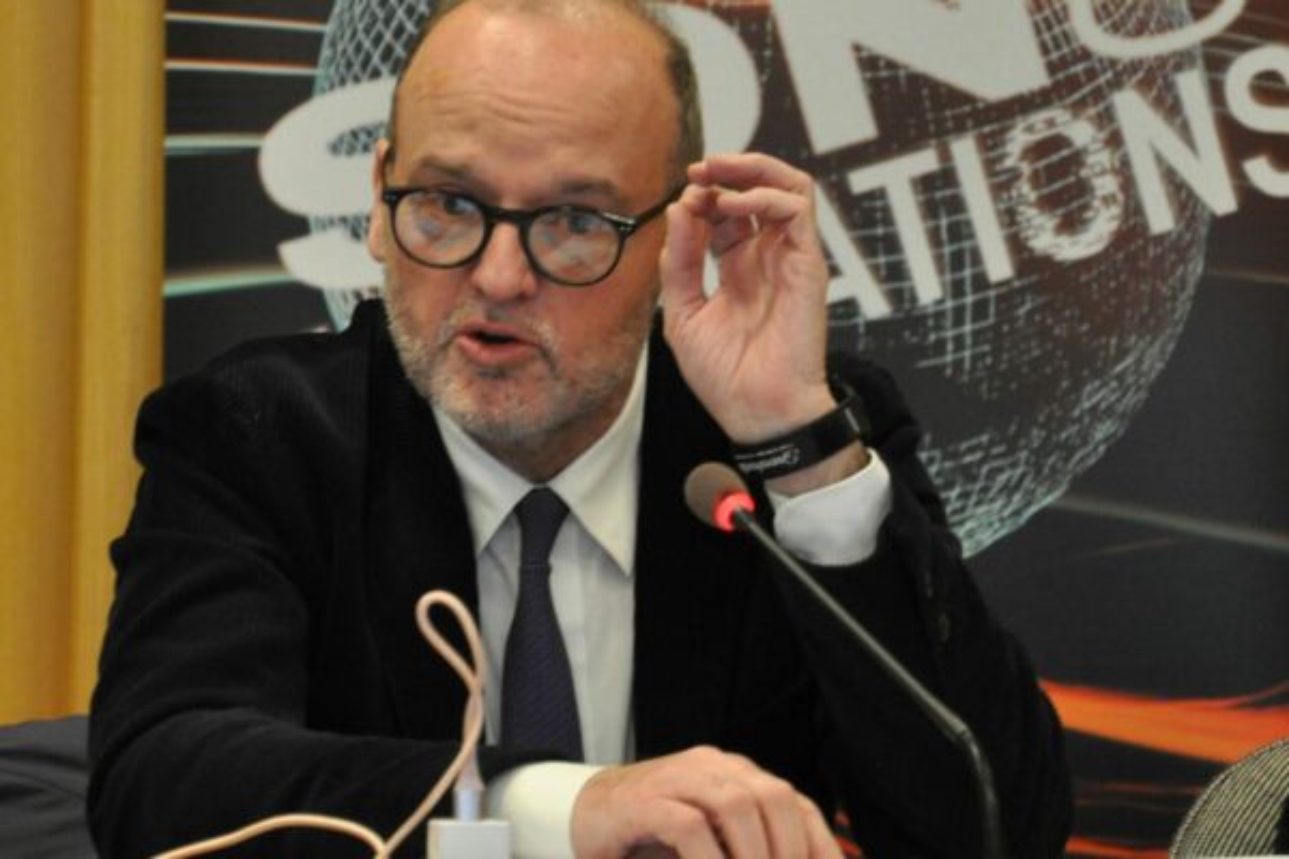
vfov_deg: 8.7
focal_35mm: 158
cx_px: 644
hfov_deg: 13.0
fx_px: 5639
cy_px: 430
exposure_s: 1/50
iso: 1600
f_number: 5.6
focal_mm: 105
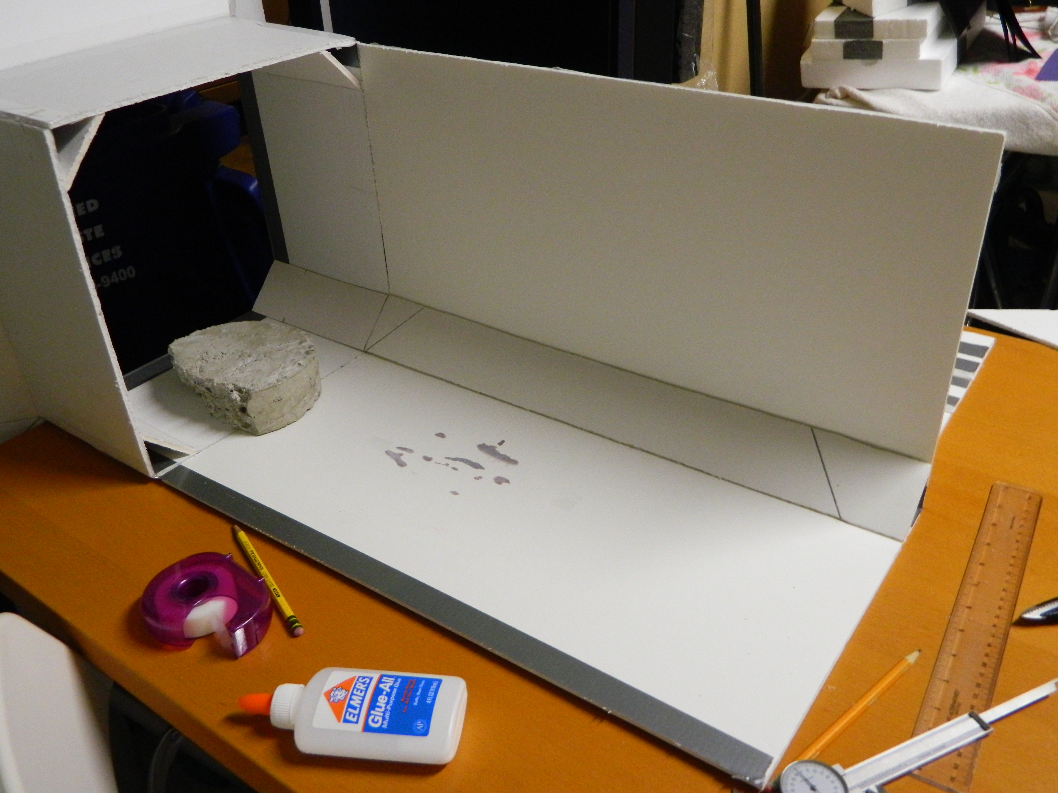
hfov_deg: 58.4
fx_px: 947
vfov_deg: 45.4
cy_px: 396
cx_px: 529
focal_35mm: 31
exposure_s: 1/30
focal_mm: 5.6
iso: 400
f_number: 3.2
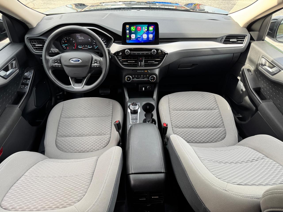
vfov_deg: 56.8
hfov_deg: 71.6
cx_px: 142
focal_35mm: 24
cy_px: 106
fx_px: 196
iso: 64
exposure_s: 1/121
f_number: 1.78
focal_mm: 6.76
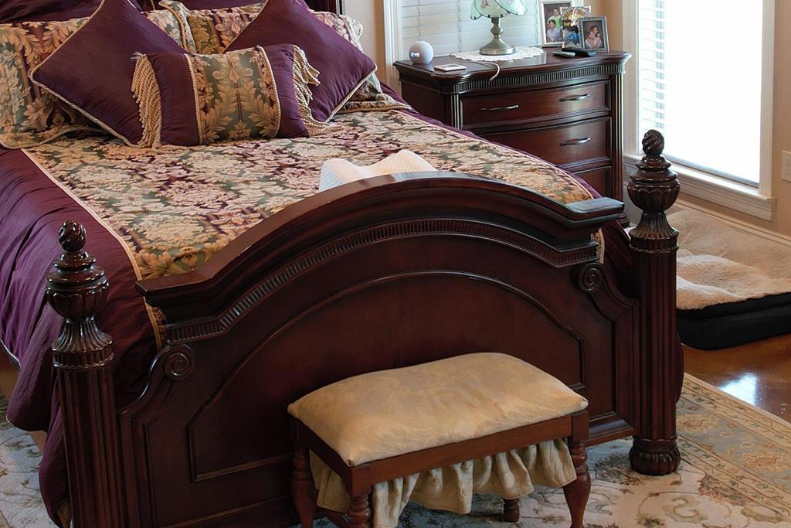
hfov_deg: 30.5
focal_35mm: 66
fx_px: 1450
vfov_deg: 20.5
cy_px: 148
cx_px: 407
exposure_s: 1/20
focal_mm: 8.38
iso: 100
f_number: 2.8
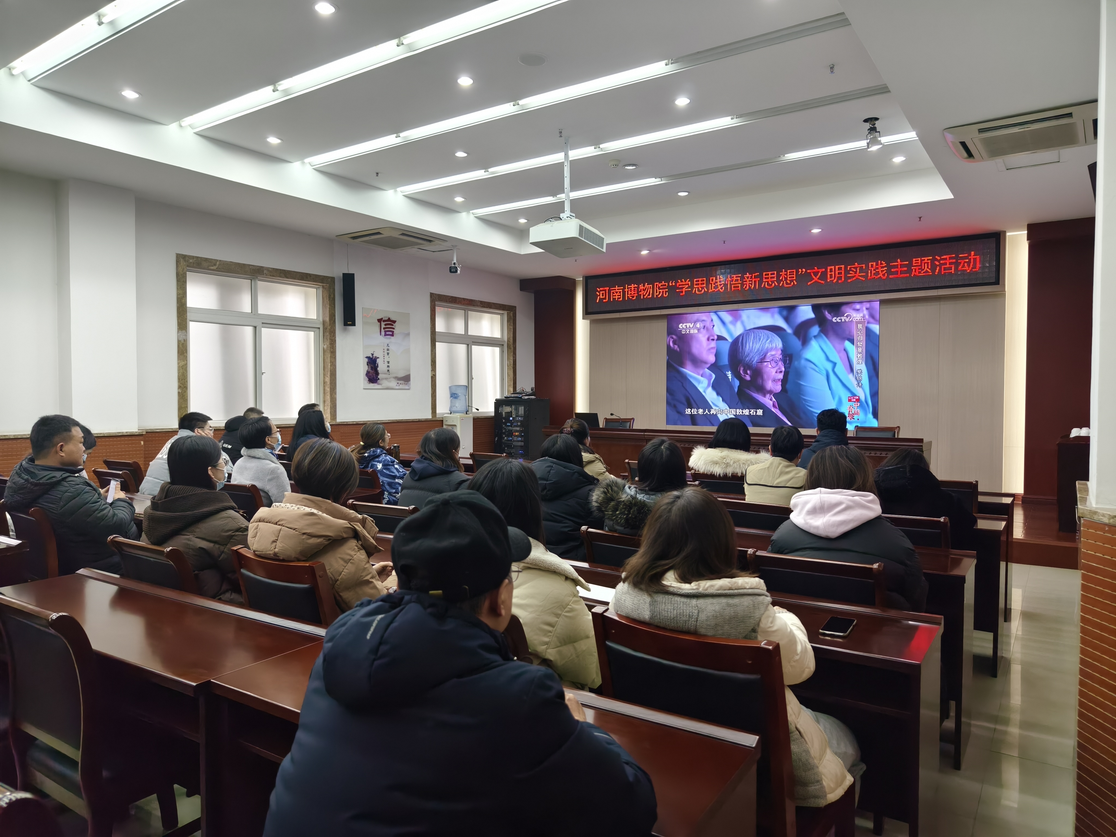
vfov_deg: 58.9
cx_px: 558
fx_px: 742
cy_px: 418
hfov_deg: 73.9
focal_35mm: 23
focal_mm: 8.67
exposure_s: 1/100
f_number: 1.75
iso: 50
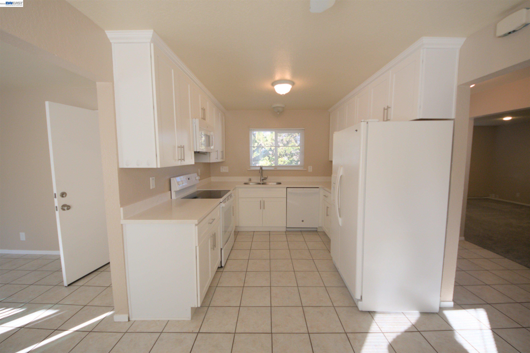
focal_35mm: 13
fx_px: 191
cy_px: 176
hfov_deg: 108.4
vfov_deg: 85.4
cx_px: 265
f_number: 5.6
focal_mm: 9
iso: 360
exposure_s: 1/250
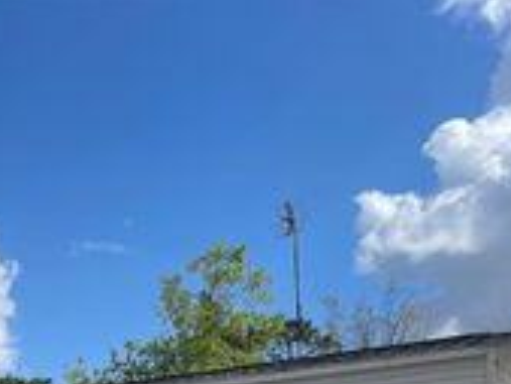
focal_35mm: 77
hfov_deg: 23.8
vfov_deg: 17.4
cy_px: 561
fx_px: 1137
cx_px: -39
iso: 32
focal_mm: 4.2
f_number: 1.6
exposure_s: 1/4831
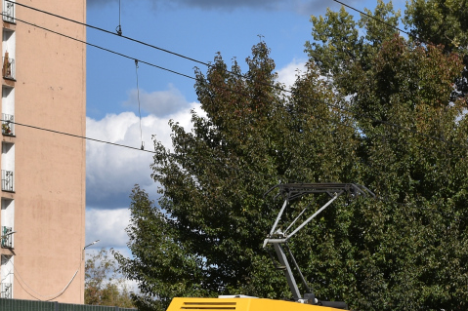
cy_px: 311
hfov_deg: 12.5
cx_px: 402
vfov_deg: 8.4
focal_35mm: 163
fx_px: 2118
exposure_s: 1/640
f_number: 8
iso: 100
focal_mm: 40
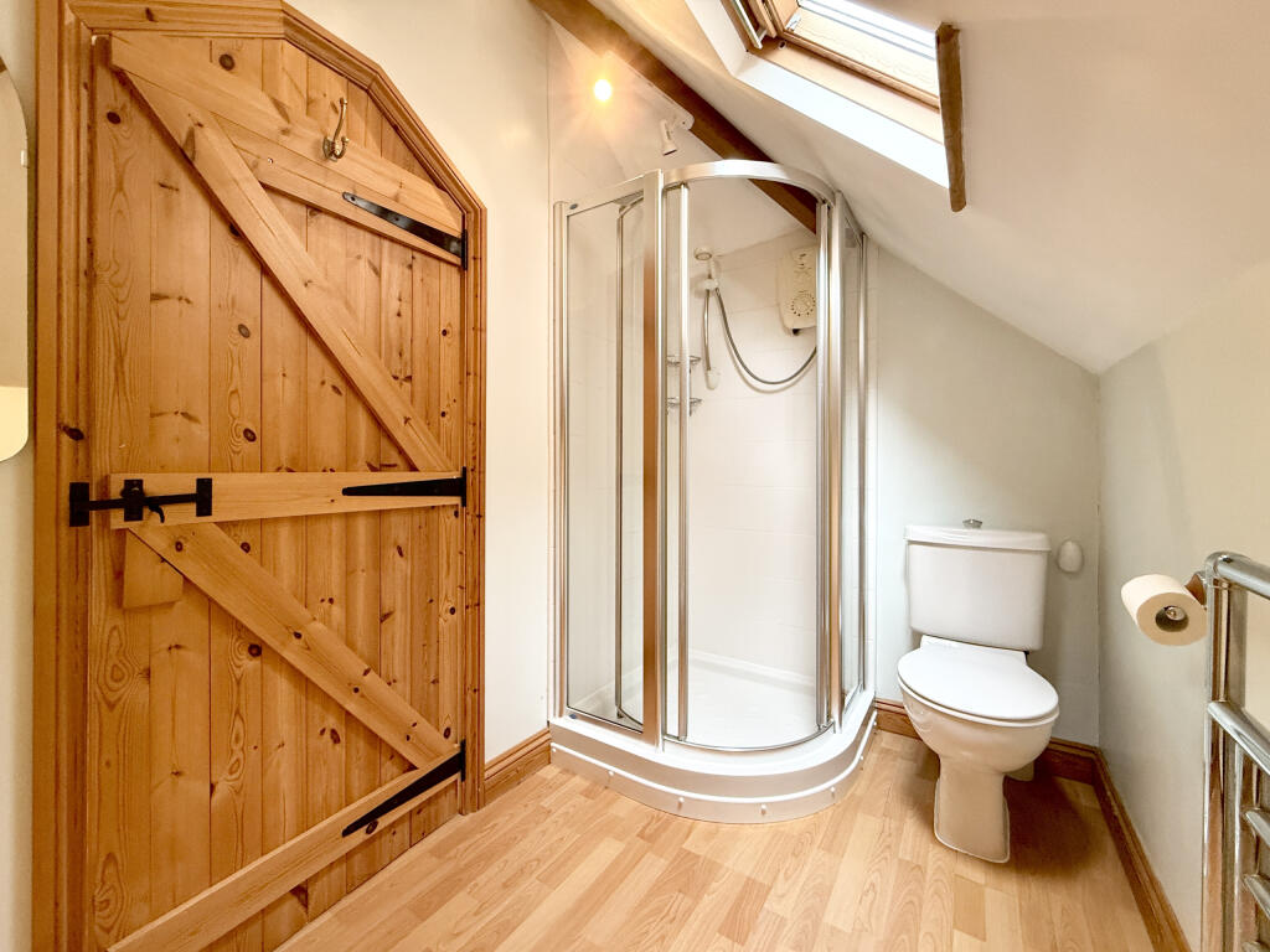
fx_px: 514
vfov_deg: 85.7
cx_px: 635
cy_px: 476
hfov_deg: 102.1
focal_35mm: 14
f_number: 2.2
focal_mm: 2.22
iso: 250
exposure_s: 1/50
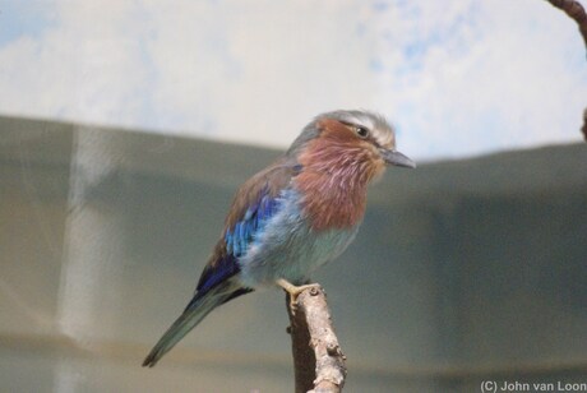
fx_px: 7347
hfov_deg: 4.6
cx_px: 294
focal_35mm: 450
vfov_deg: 3.1
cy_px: 196
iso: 3200
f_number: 5.6
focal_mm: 300
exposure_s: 1/125
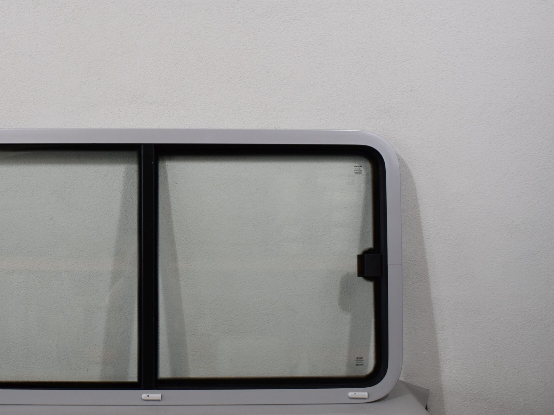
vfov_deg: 31.0
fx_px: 748
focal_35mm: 47
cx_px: 154
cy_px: 211
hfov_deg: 39.8
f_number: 5.6
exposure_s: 1/125
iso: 320
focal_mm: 21
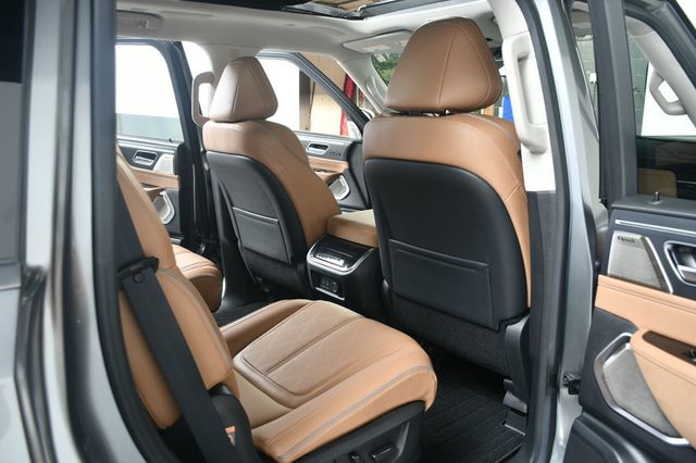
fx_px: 580
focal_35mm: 30
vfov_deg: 43.6
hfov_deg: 62.0
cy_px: 232
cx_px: 348
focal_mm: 20
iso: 100
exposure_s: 1/160
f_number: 4.5
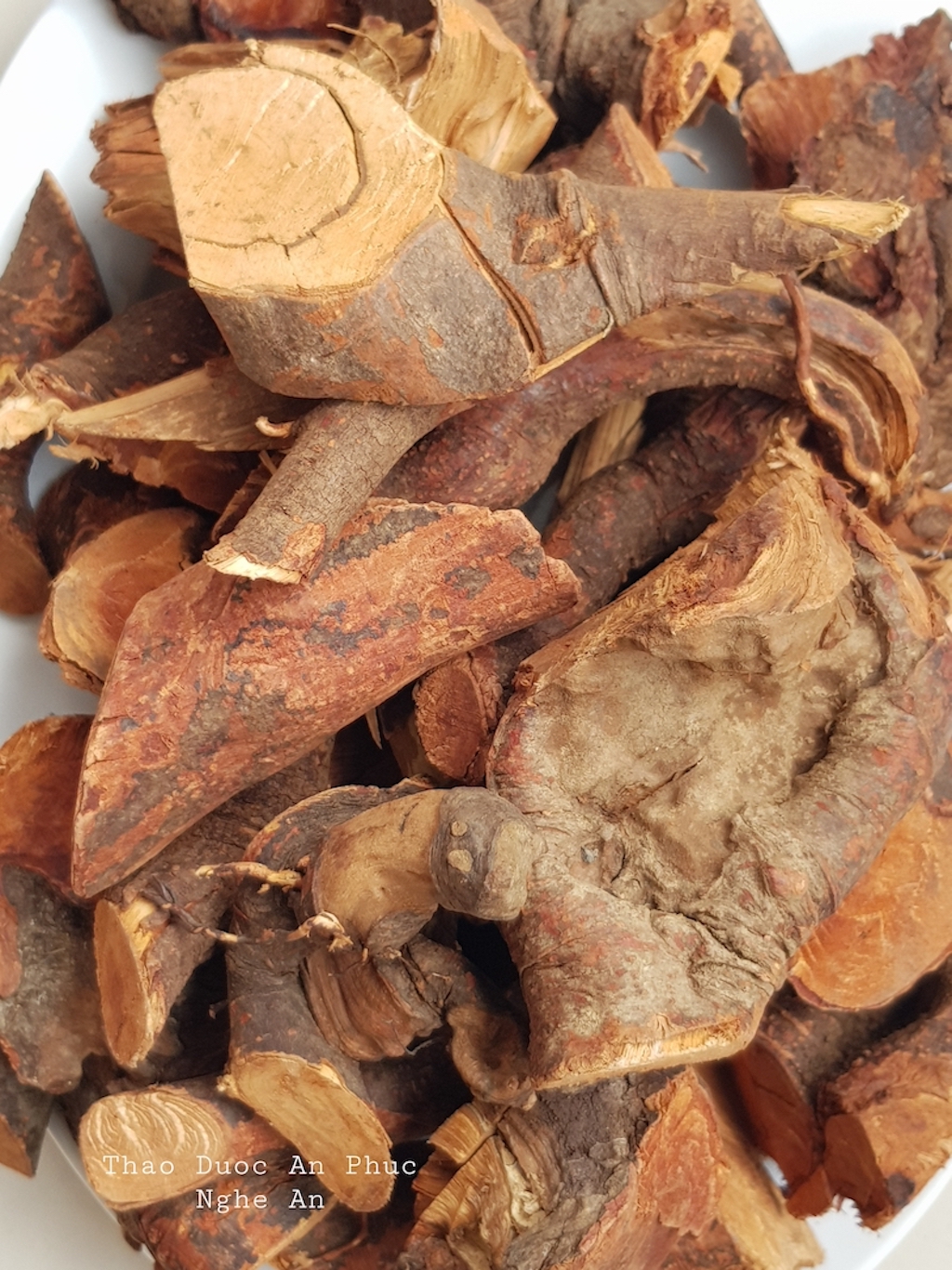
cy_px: 635
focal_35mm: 26
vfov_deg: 67.3
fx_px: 954
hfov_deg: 53.0
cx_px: 476
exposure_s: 1/191
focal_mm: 4.3
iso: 40
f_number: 1.7
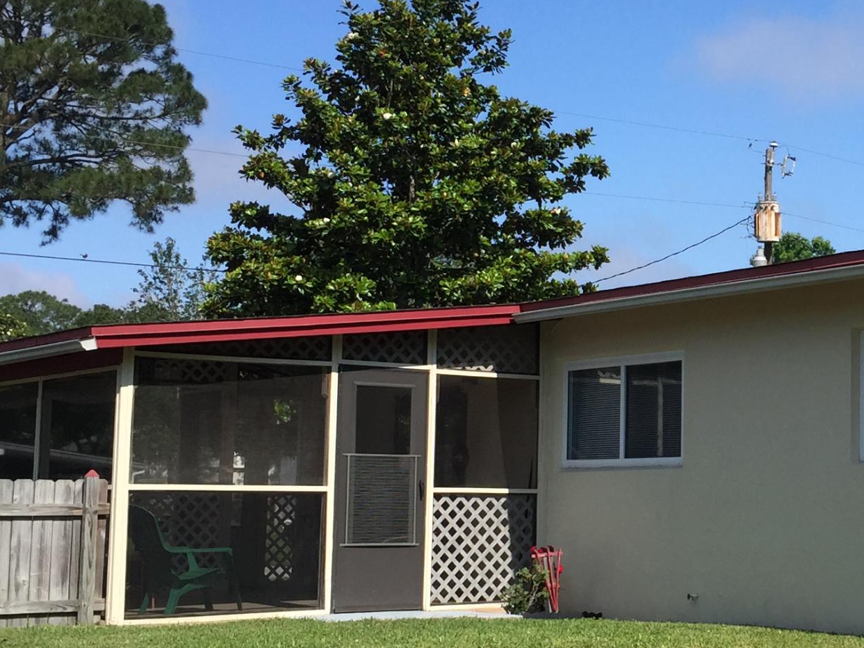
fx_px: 1747
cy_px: 313
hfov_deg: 26.8
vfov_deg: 21.0
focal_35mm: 70
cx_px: 780
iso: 32
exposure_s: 1/1980
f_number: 2.2
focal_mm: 4.15
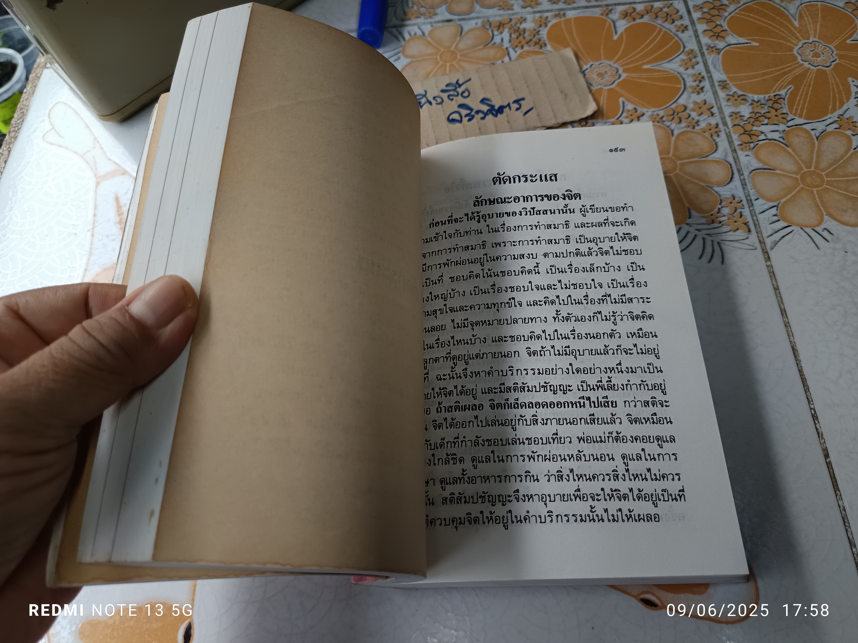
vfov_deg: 56.8
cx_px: 429
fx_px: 595
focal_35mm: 24
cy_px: 322
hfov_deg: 71.6
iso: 348
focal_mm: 5.31
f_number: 1.7
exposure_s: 1/50
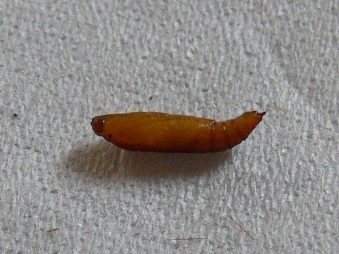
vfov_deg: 40.7
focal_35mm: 35
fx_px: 343
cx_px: 170
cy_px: 127
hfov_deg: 52.6
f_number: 2.8
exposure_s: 1/30
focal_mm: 7.4
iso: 125
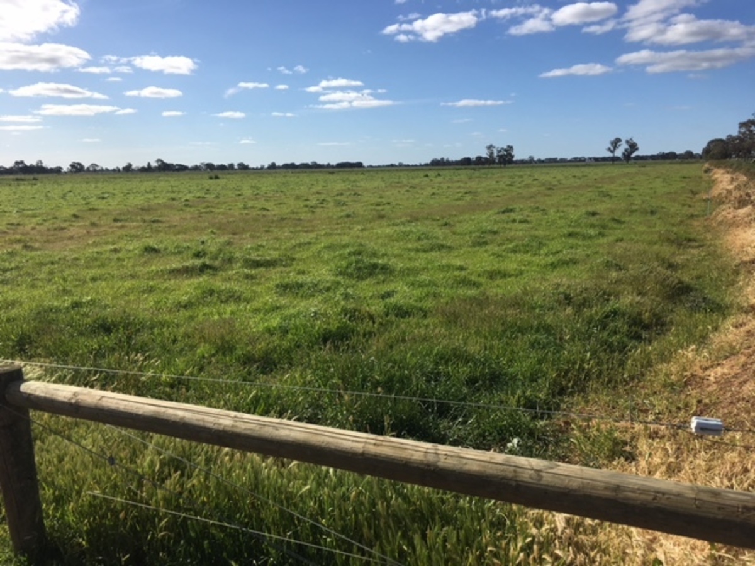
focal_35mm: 29
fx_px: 633
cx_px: 378
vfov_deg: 48.2
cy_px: 283
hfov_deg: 61.7
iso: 25
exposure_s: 1/2262
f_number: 2.2
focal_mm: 4.15
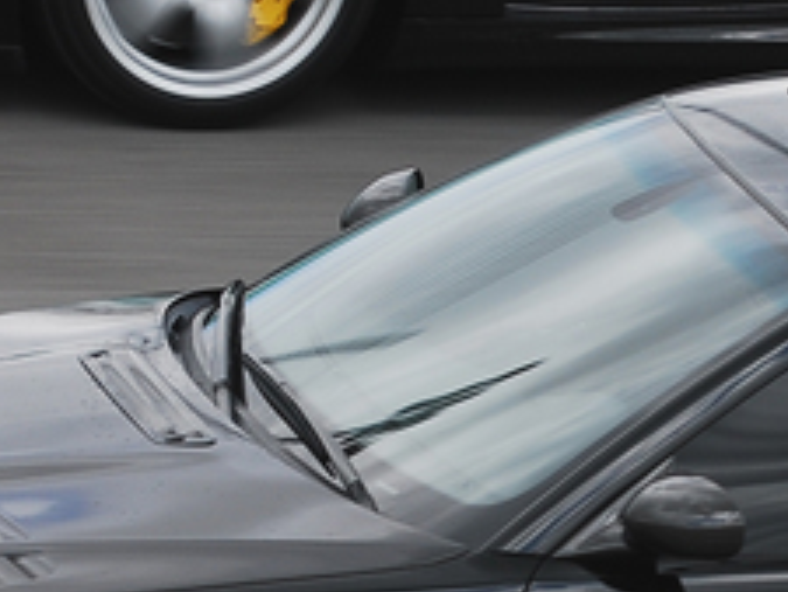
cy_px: 314
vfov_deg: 2.0
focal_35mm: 734
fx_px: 16718
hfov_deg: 2.7
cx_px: 713
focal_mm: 112
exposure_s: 1/125
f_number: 6.3
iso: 100
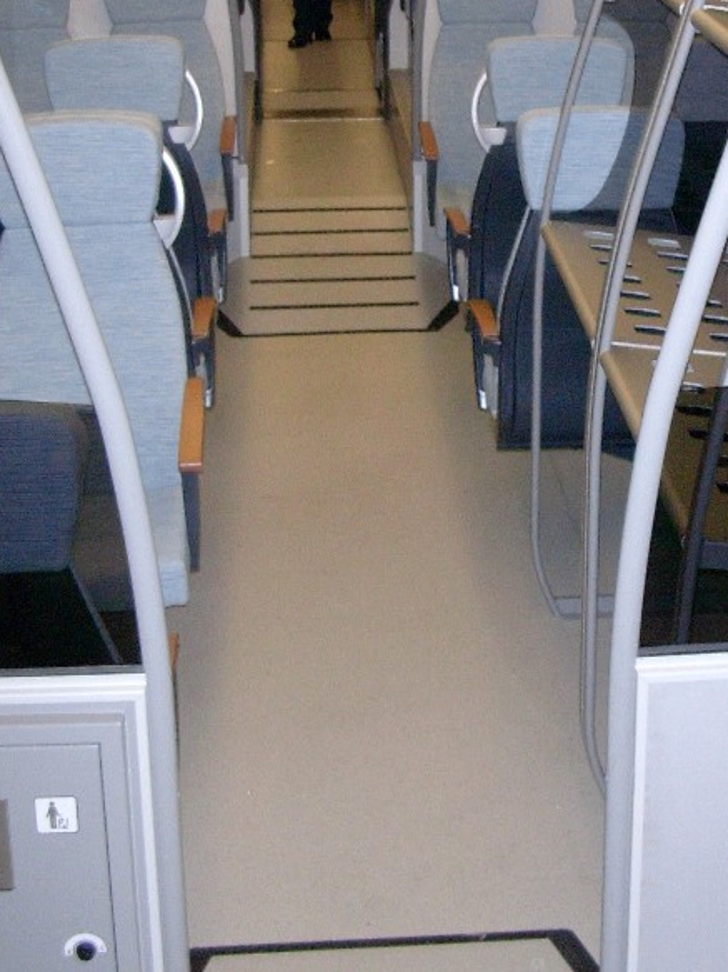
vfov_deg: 29.7
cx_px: 476
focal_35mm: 64
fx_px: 1795
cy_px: 215
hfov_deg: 22.8
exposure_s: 1/64
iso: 112
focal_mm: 5.6
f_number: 2.7
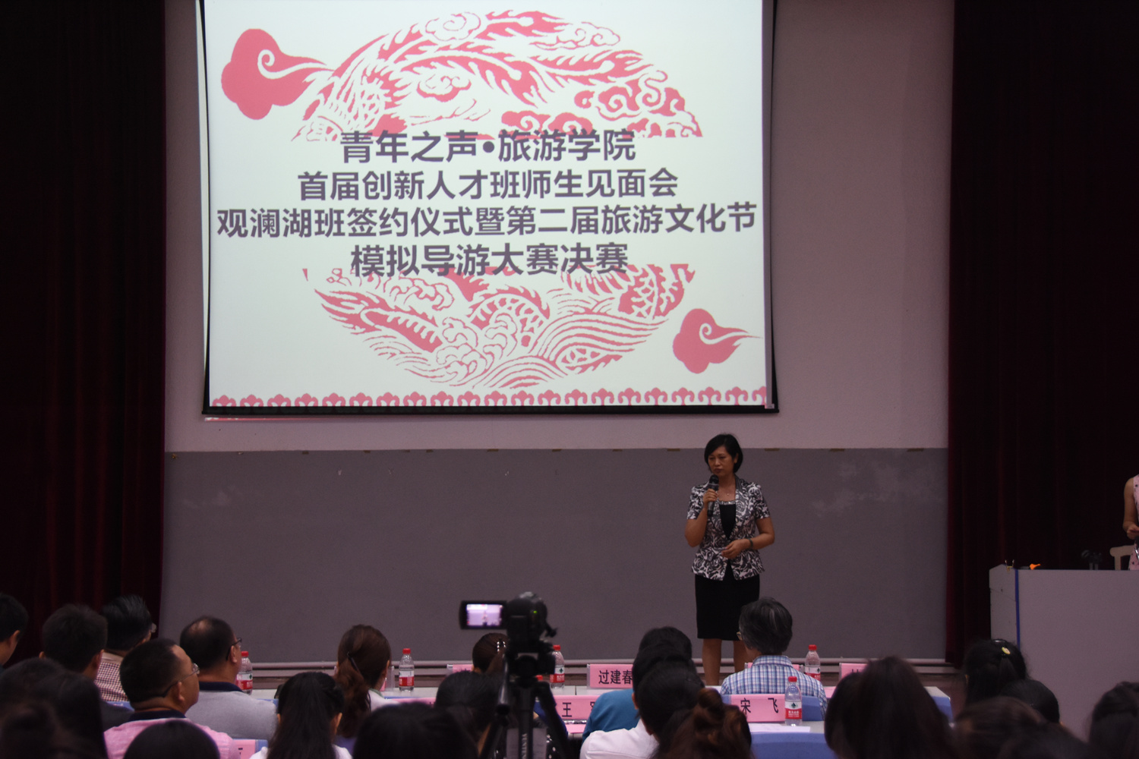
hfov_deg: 27.0
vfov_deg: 18.2
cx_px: 570
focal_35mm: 75
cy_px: 380
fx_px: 2373
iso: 1100
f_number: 4.8
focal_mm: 50
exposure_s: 1/80
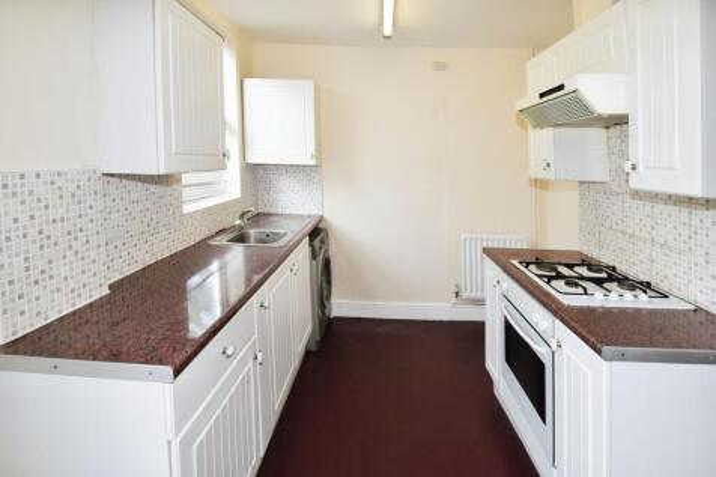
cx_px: 358
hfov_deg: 95.0
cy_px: 238
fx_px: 328
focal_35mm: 16
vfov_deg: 72.0
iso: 800
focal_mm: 11
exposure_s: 1/80
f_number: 8
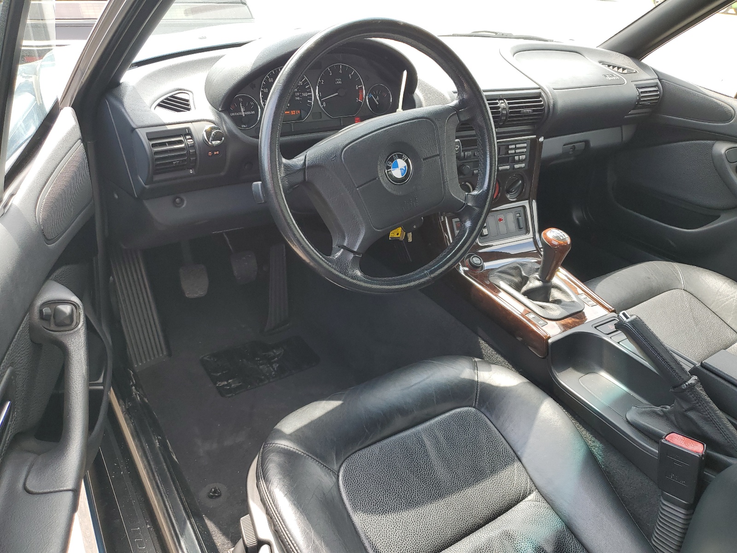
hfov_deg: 67.3
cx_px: 368
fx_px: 554
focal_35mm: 26
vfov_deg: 53.1
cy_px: 276
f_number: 1.5
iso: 50
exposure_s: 1/286
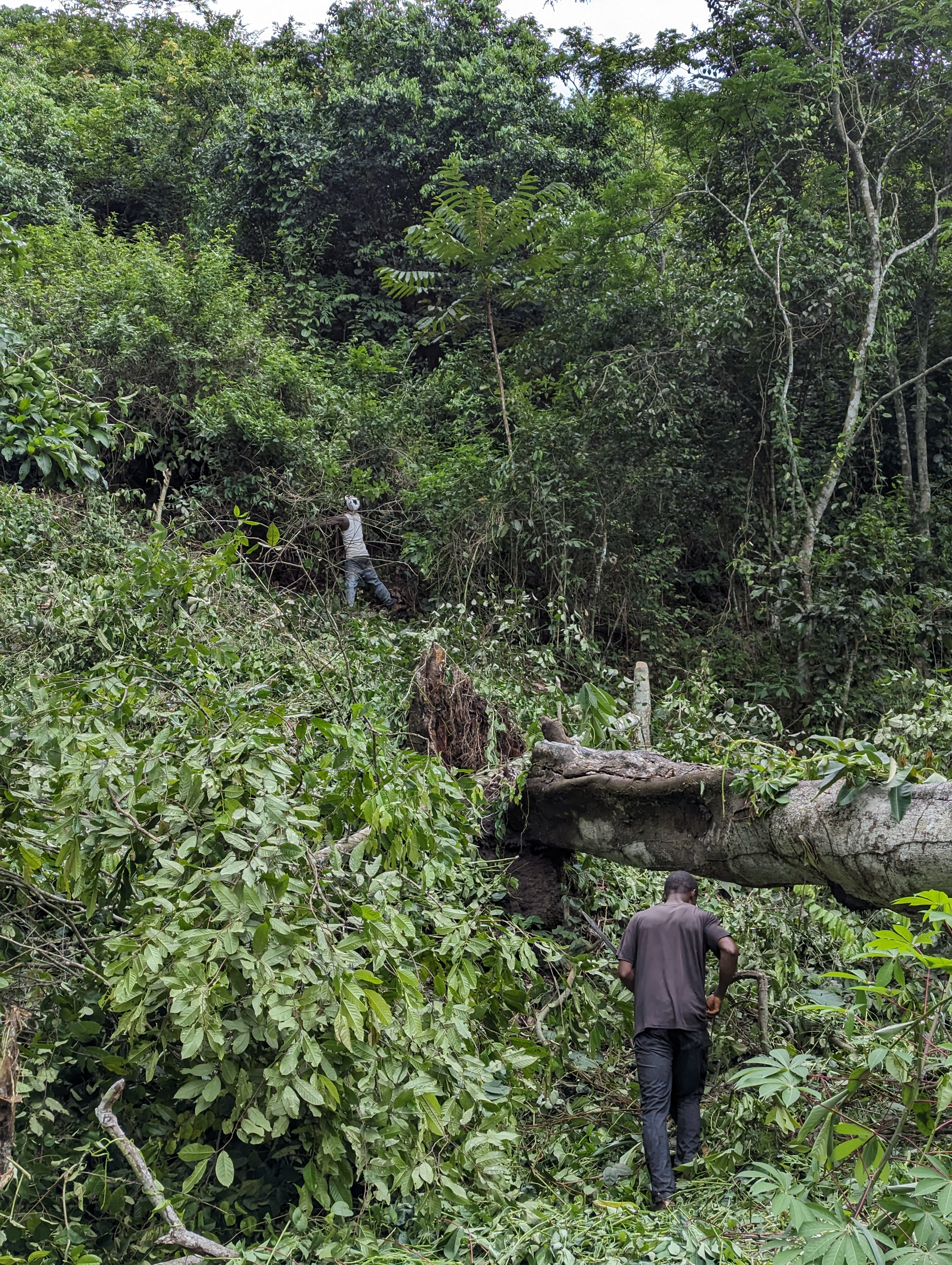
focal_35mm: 48
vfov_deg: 39.6
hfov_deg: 30.3
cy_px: 632
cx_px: 476
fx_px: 1756
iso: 42
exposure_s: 1/580
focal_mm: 6.81
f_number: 1.85
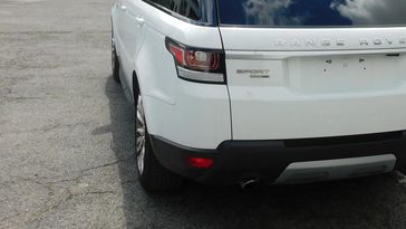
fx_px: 495
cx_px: 224
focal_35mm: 46
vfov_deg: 25.8
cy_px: 69
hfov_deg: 44.5
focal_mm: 4.3
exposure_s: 1/800
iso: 125
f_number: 3.3
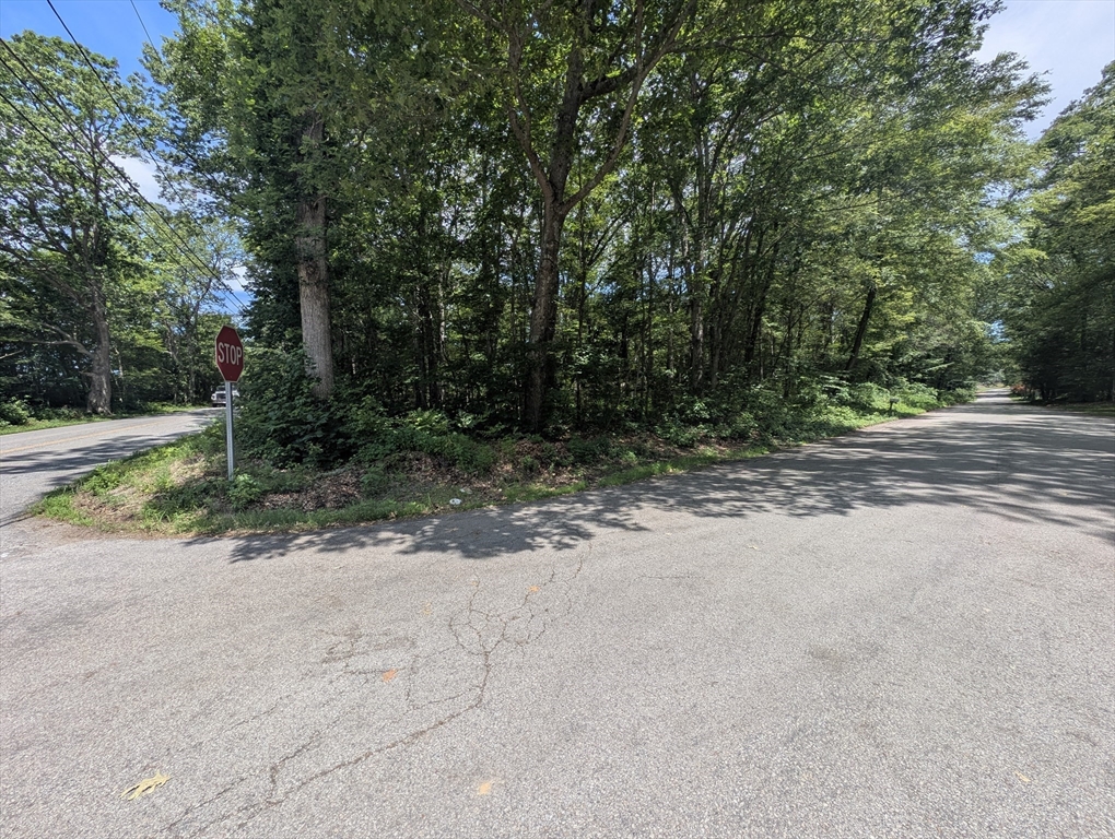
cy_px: 420
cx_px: 558
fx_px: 387
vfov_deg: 94.6
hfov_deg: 110.5
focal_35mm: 12
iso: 40
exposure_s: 1/1314
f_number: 1.95
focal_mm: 2.23
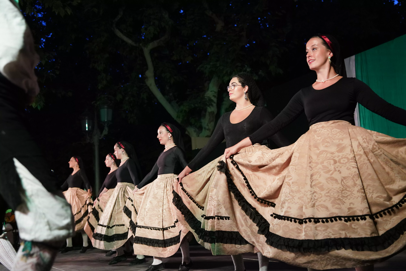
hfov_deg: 48.5
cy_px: 136
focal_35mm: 40
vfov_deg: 33.4
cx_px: 203
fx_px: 451
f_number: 2.8
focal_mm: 40
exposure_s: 1/500
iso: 5000
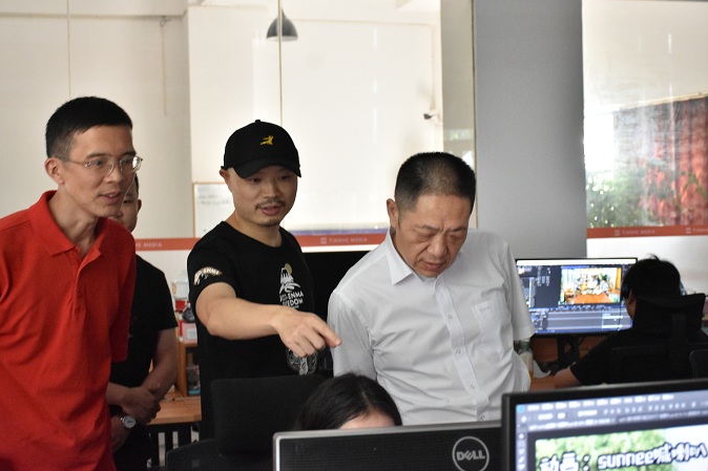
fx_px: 1072
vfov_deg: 24.8
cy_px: 229
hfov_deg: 36.6
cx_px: 350
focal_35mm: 55
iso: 2500
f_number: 4.2
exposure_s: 1/40
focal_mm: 35
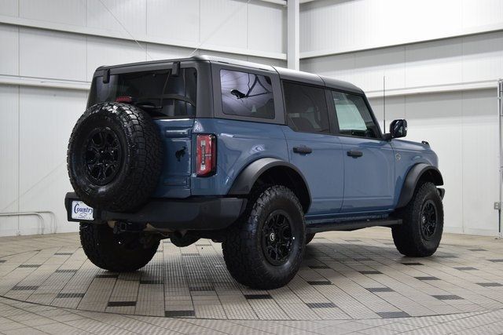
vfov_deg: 25.1
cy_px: 168
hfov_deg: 36.9
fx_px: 755
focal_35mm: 54
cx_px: 252
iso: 1600
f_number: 6.3
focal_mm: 36
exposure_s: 1/60
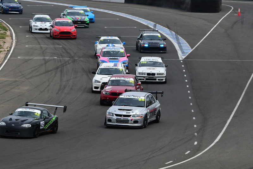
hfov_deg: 6.0
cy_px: 84
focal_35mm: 345
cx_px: 126
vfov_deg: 4.0
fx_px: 2425
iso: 400
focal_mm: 230
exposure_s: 1/640
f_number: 11
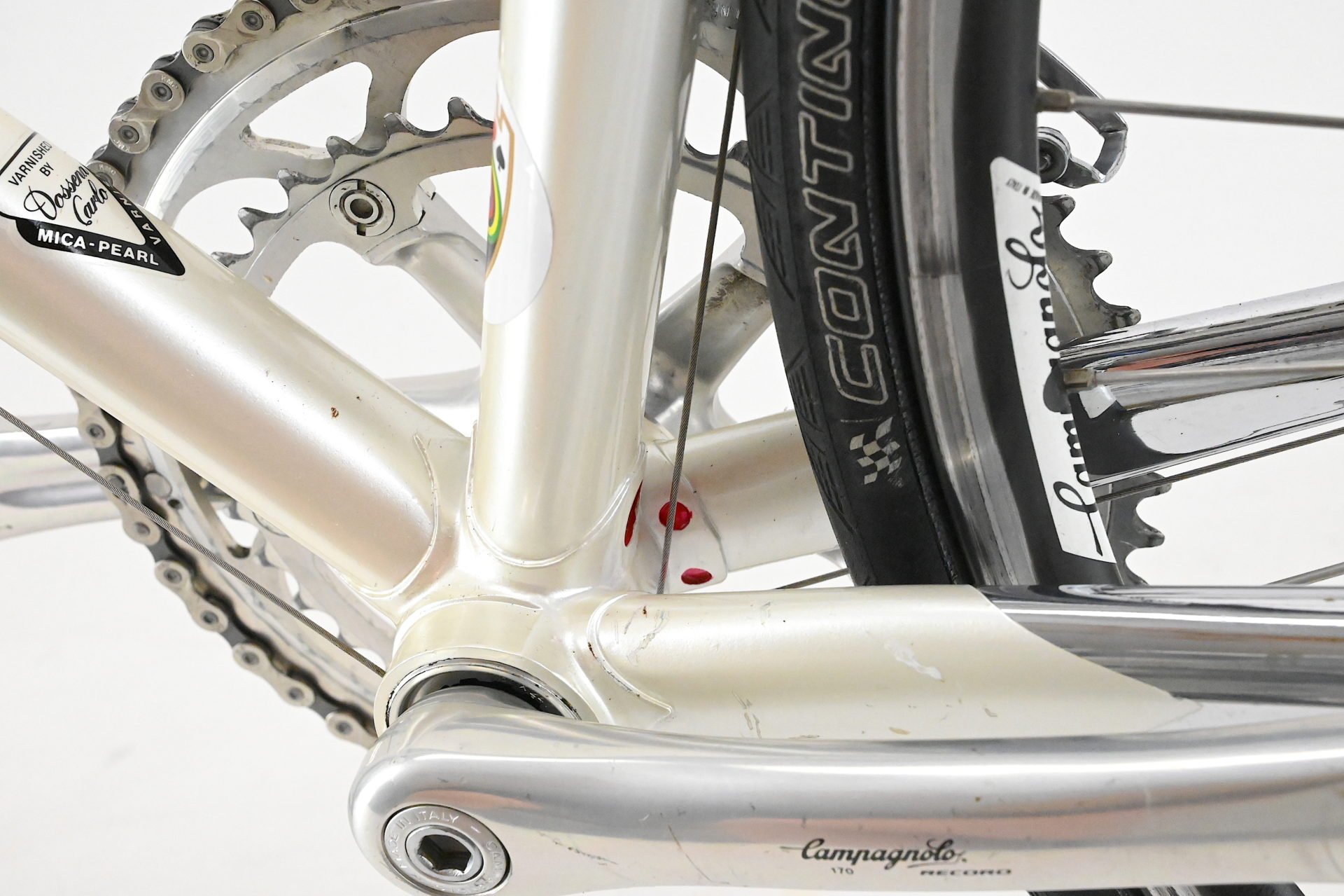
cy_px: 448
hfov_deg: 28.9
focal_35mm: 70
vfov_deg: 19.4
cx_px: 672
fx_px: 2613
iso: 16000
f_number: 16
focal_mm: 70
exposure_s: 1/400
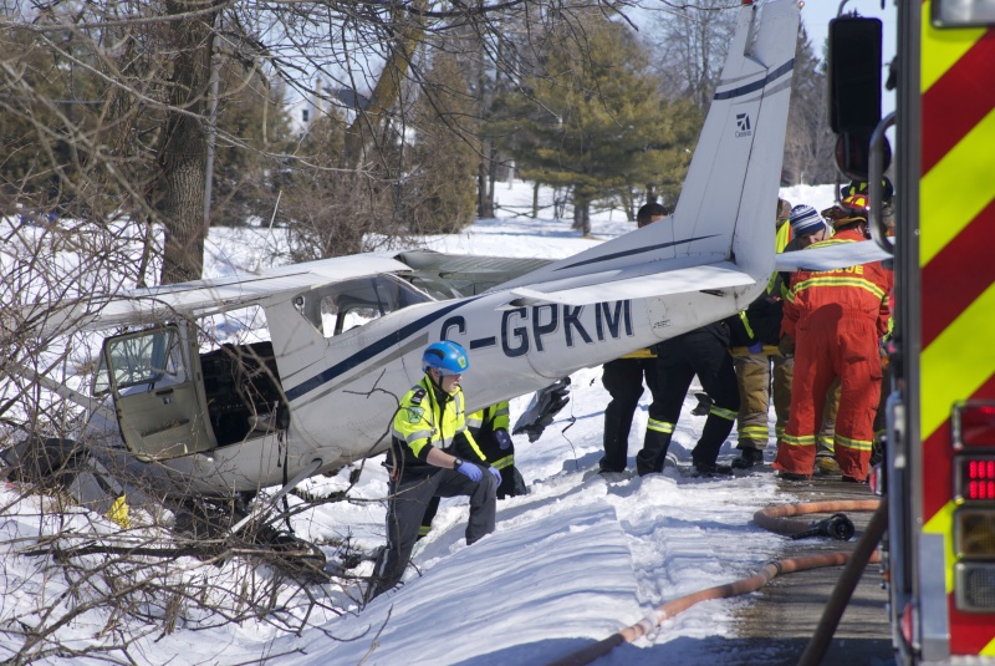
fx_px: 7469
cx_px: 498
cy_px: 333
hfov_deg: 7.6
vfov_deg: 5.1
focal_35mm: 270
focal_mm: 180
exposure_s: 1/320
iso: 100
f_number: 9
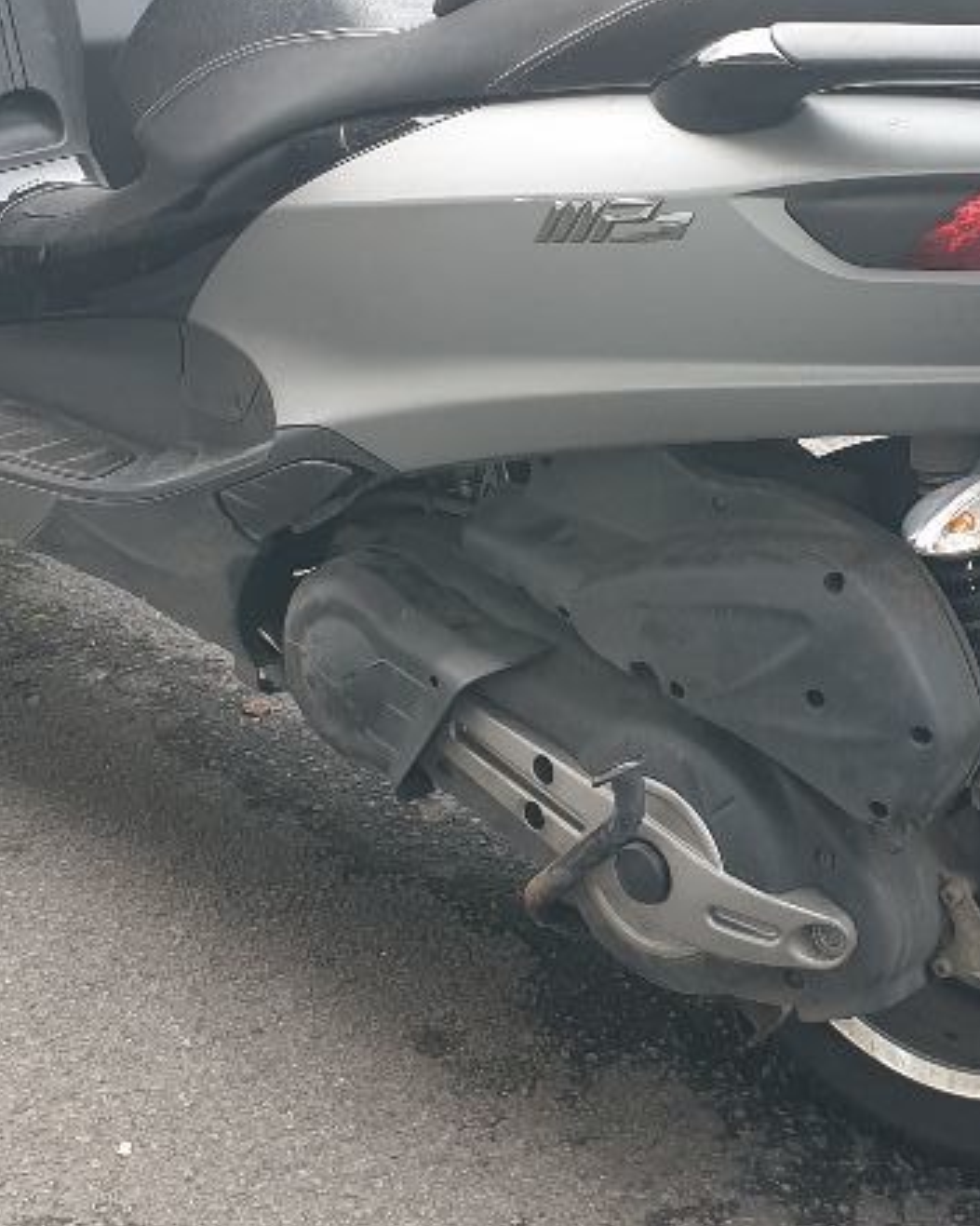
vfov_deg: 25.6
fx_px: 2684
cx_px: 578
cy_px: 385
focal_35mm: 74
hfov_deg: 20.7
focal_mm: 4.3
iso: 64
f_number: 2.4
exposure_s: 1/50
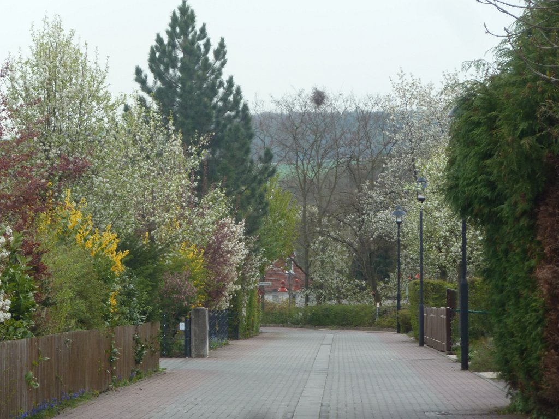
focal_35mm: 169
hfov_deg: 11.7
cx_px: 280
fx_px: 2729
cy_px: 210
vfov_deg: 8.8
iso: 160
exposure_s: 1/160
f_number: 4.5
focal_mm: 27.8
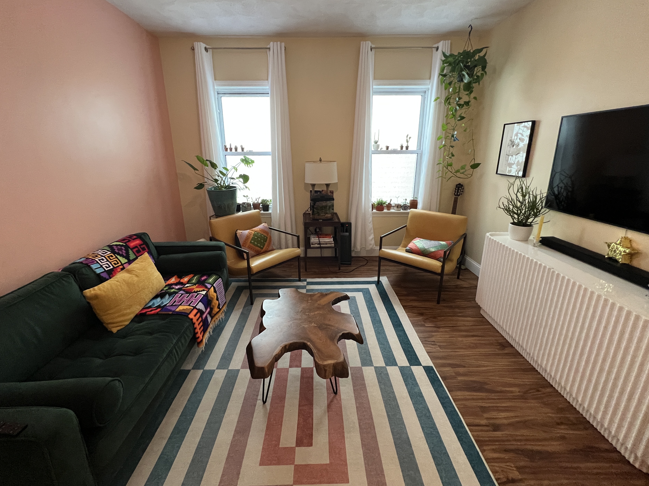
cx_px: 317
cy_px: 228
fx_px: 262
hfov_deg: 102.0
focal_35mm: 14
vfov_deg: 85.6
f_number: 1.8
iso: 400
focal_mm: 1.57
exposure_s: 1/60
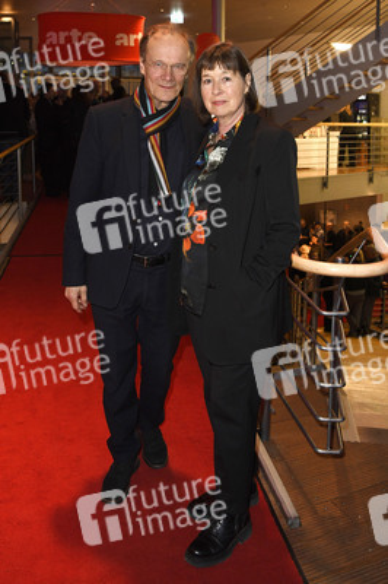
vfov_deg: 69.4
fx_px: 421
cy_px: 292
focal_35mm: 26
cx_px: 194
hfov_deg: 49.5
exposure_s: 1/80
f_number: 5
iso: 1250
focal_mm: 26
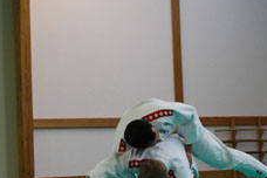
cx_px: 137
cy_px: 134
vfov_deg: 9.1
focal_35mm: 150
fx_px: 1112
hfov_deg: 13.7
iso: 800
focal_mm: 38
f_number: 4.8
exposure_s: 1/100
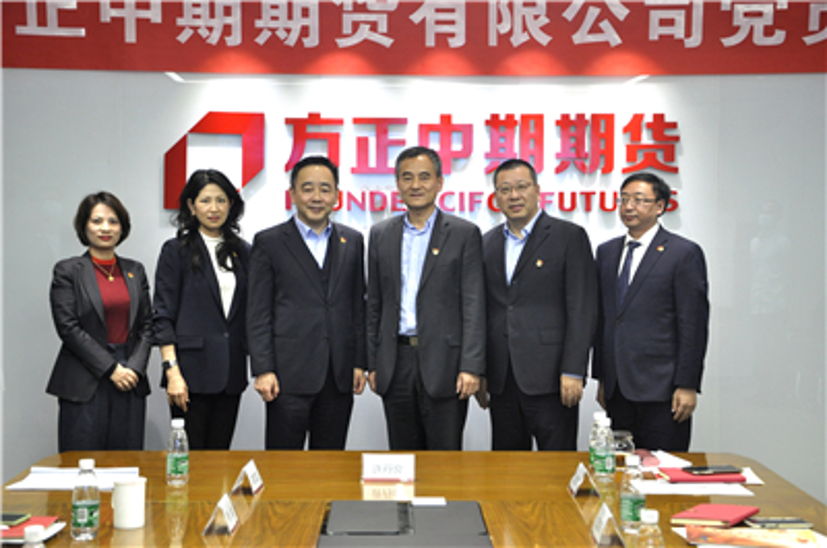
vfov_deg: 20.1
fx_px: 1548
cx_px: 414
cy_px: 274
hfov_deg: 29.9
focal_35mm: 68
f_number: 4.8
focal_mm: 45
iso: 800
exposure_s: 1/60
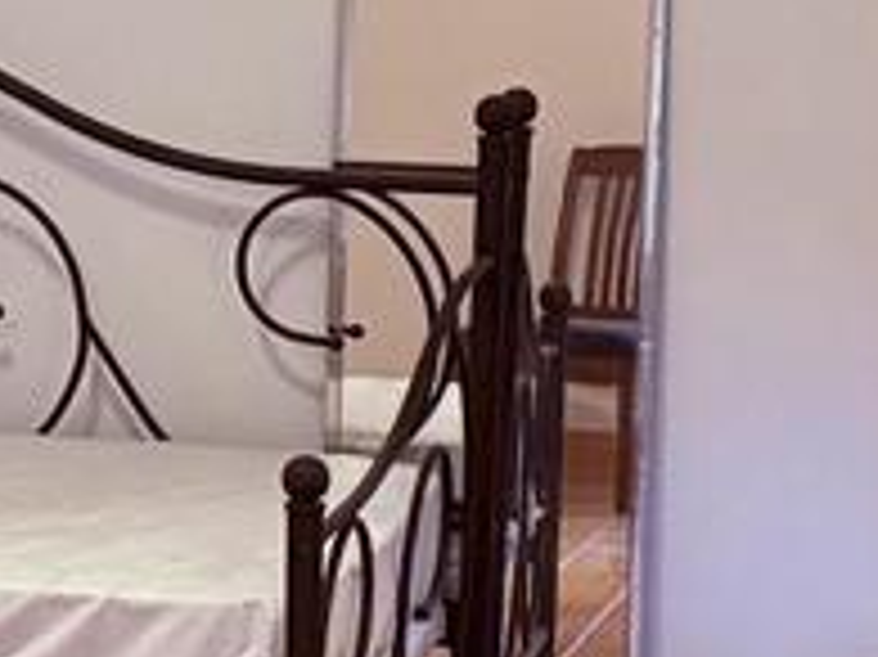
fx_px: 4487
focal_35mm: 177
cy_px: 328
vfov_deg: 8.4
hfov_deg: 10.5
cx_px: -729
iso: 640
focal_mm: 6.76
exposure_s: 1/60
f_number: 1.78
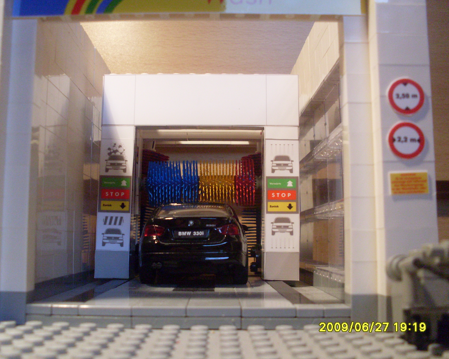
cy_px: 181
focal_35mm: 40
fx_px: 531
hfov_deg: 45.8
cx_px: 213
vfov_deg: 37.3
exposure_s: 1/30
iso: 200
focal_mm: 6.3
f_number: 2.8
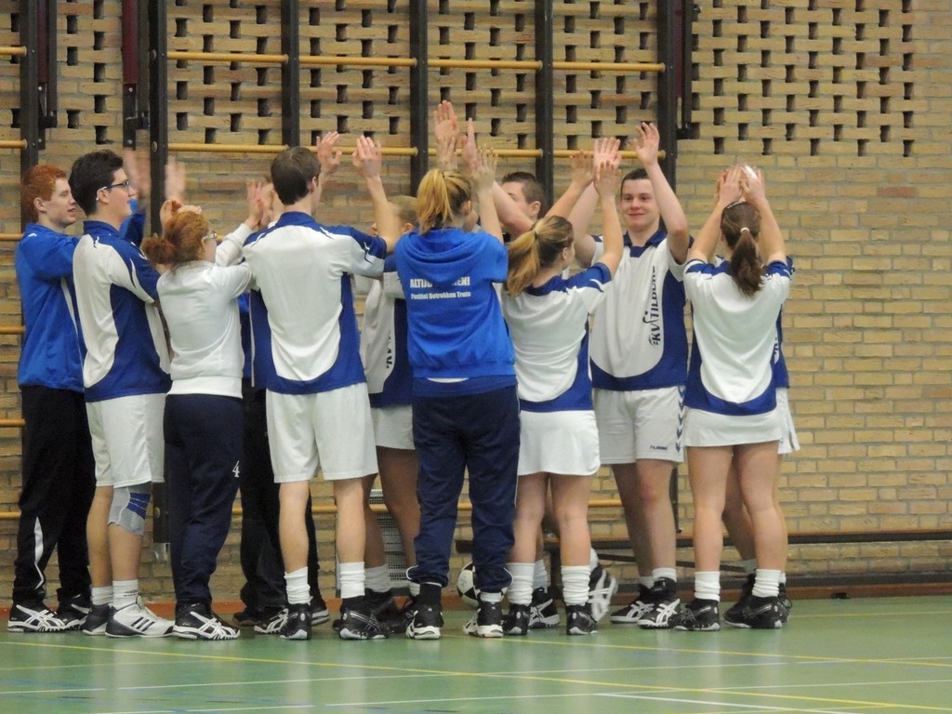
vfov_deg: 7.4
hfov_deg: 9.9
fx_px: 5500
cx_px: 476
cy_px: 357
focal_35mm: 200
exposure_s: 1/100
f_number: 4.6
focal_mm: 35.6
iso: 3200
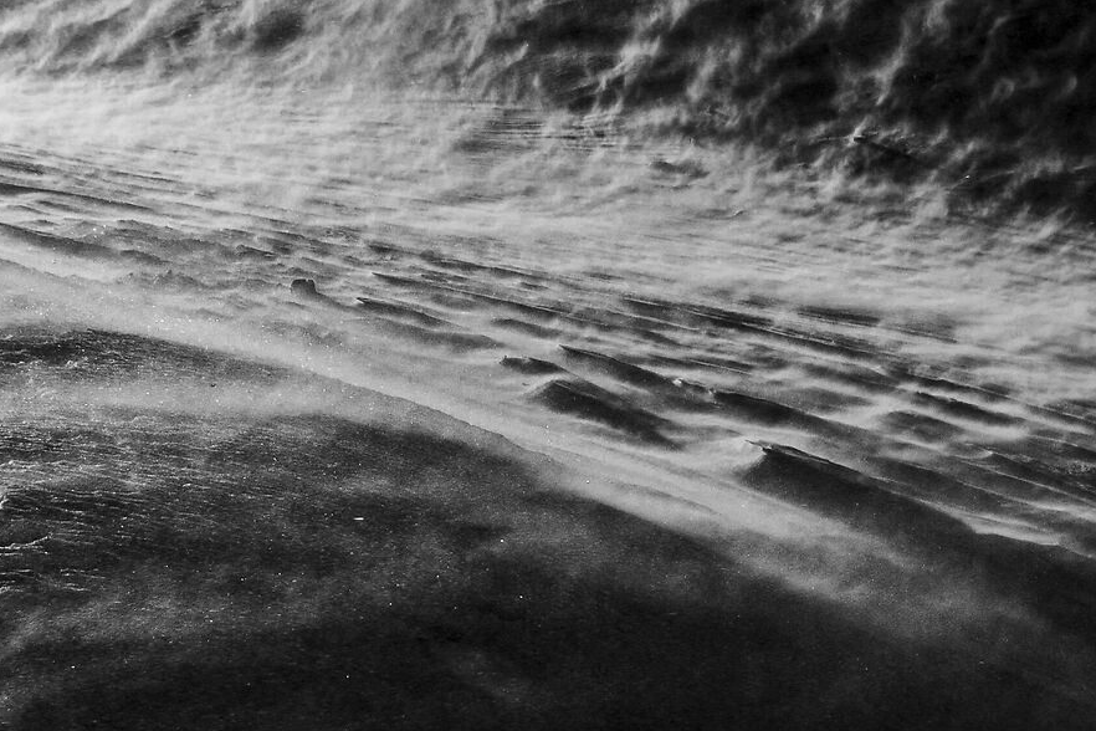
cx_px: 431
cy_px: 484
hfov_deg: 10.5
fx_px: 5967
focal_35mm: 196
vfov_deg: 7.0
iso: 140
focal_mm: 48
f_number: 11
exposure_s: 1/500
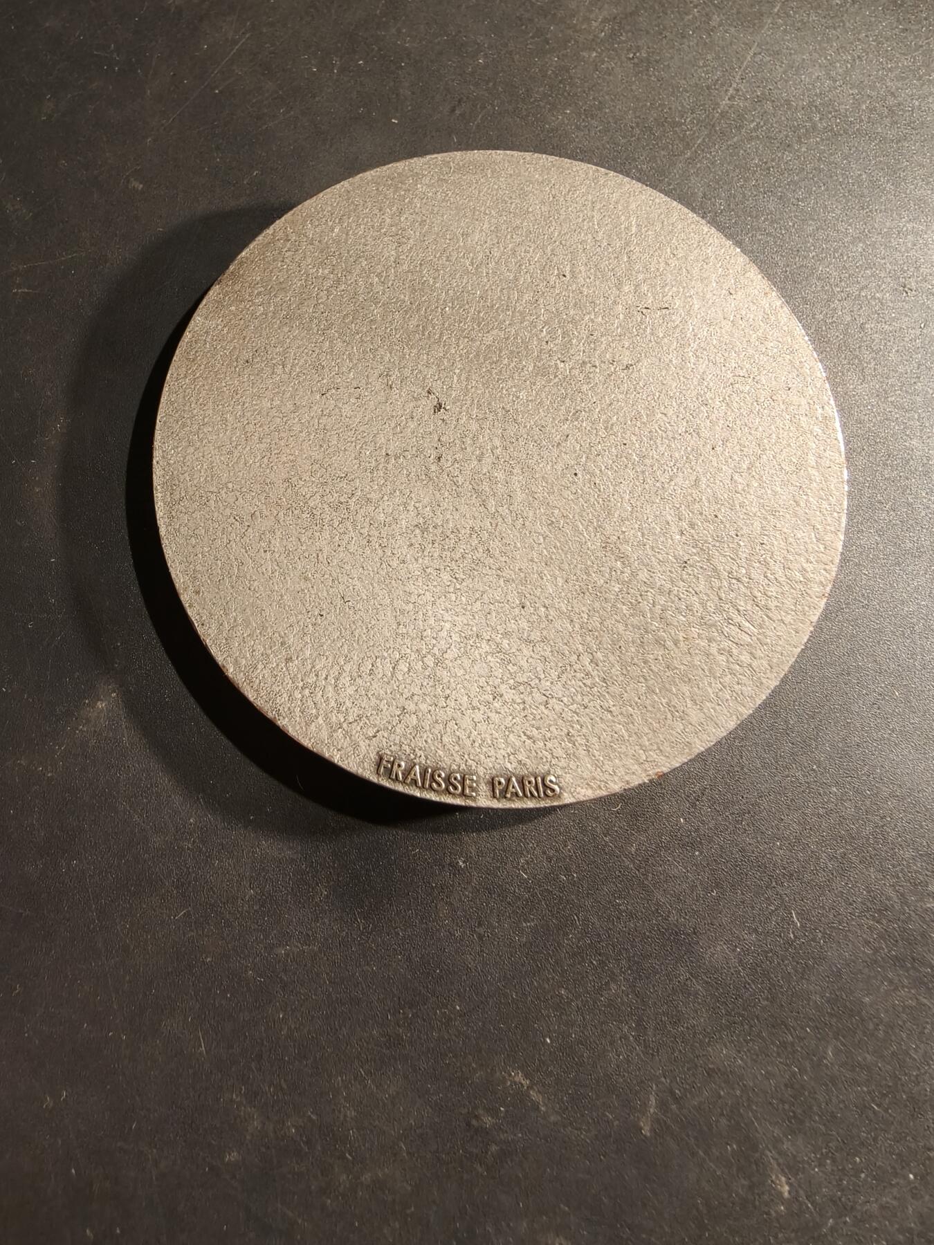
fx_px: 827
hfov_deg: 58.9
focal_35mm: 23
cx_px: 467
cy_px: 622
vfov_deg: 73.9
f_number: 2
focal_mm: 2.32
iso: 250
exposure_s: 1/89.9
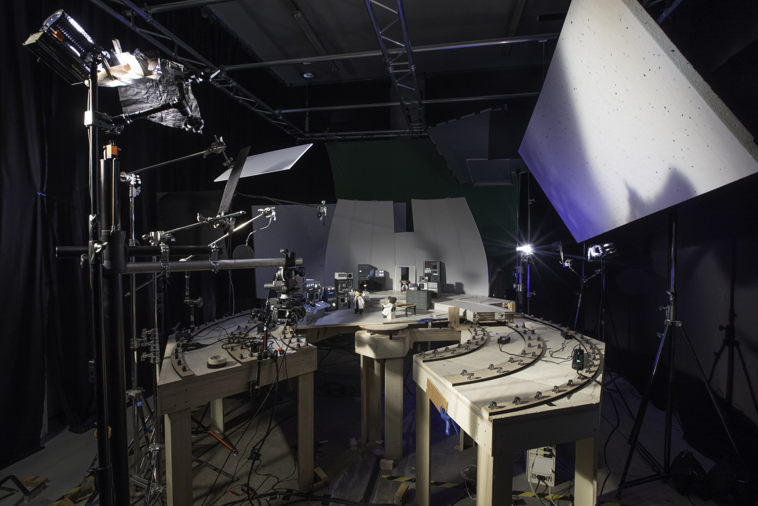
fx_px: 358
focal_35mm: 17
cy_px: 253
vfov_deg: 70.5
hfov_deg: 93.2
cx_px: 379
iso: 400
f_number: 10
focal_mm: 17
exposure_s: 1.3
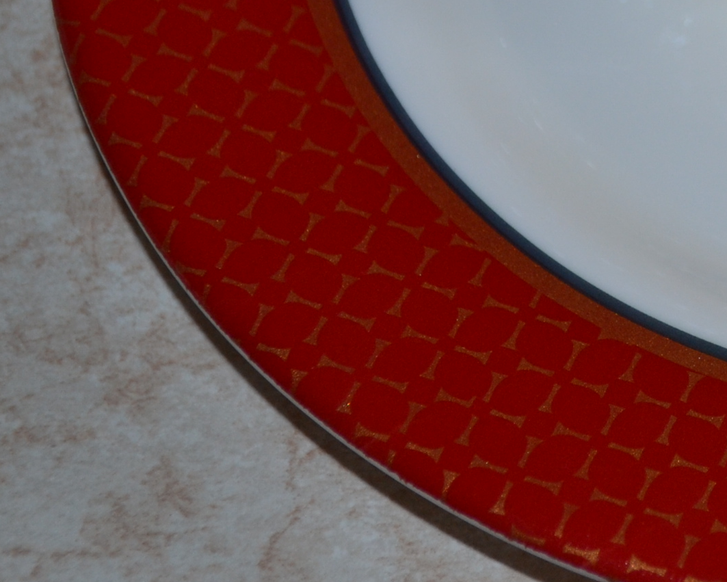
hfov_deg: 10.3
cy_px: -172
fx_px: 3939
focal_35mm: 183
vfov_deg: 8.3
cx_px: 1035
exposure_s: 1/60
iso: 320
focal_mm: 40
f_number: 4.5
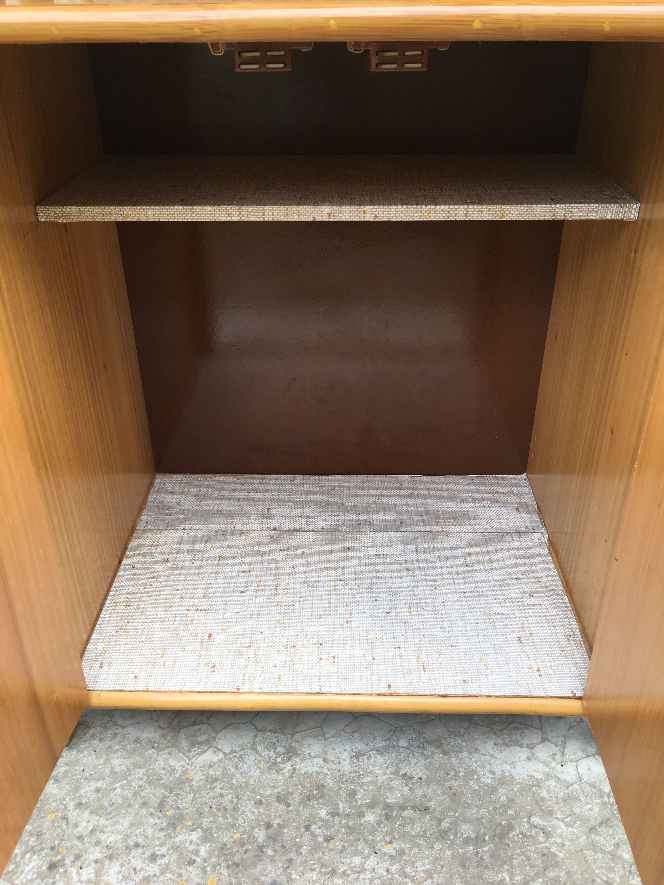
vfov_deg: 61.7
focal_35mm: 29
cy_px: 442
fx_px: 742
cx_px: 332
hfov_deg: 48.2
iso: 25
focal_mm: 4.15
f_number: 2.2
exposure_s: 1/100
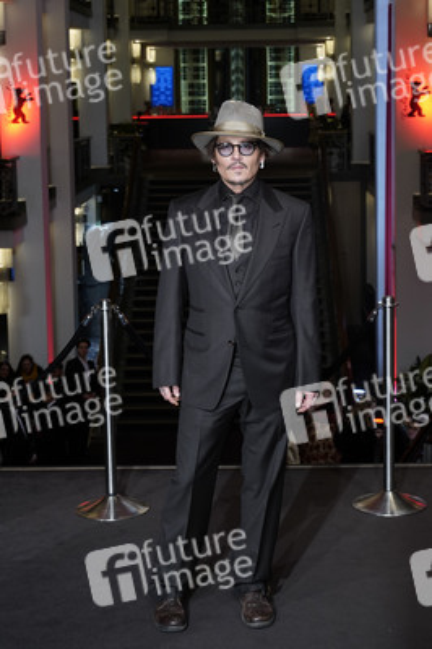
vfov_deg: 34.5
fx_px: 1046
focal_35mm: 58
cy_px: 324
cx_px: 216
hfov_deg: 23.3
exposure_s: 1/80
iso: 1000
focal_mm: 58
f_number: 7.1
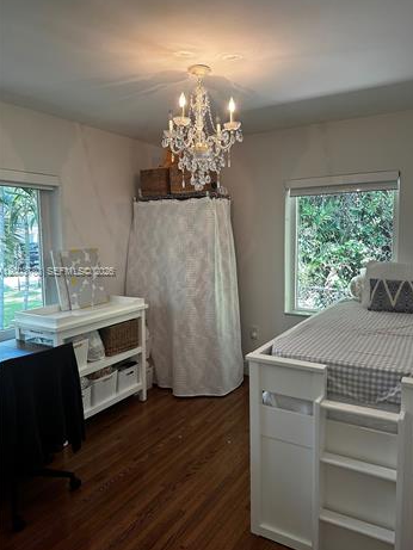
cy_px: 272
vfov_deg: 69.4
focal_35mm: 25
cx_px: 210
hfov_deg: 54.9
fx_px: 398
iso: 200
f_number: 1.78
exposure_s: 1/120
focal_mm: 6.86
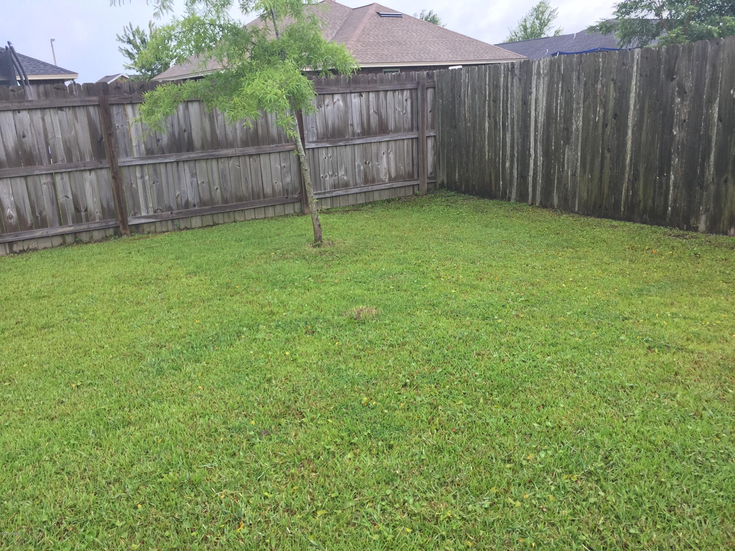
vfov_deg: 48.2
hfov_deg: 61.7
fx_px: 616
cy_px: 276
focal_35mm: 29
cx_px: 368
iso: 32
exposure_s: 1/284
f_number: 2.2
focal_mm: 4.15
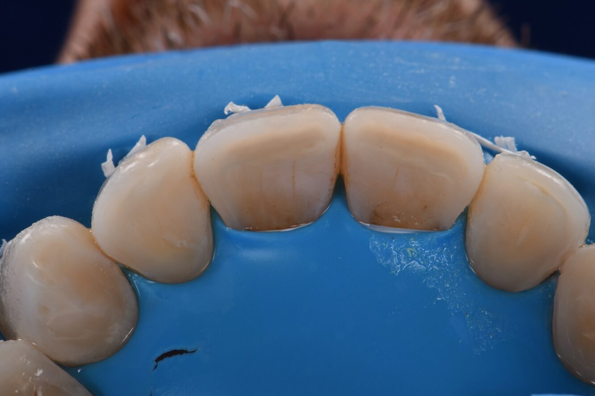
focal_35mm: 145
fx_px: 2396
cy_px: 174
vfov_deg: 9.5
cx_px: 321
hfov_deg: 14.2
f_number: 32
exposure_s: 1/160
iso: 200
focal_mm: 105
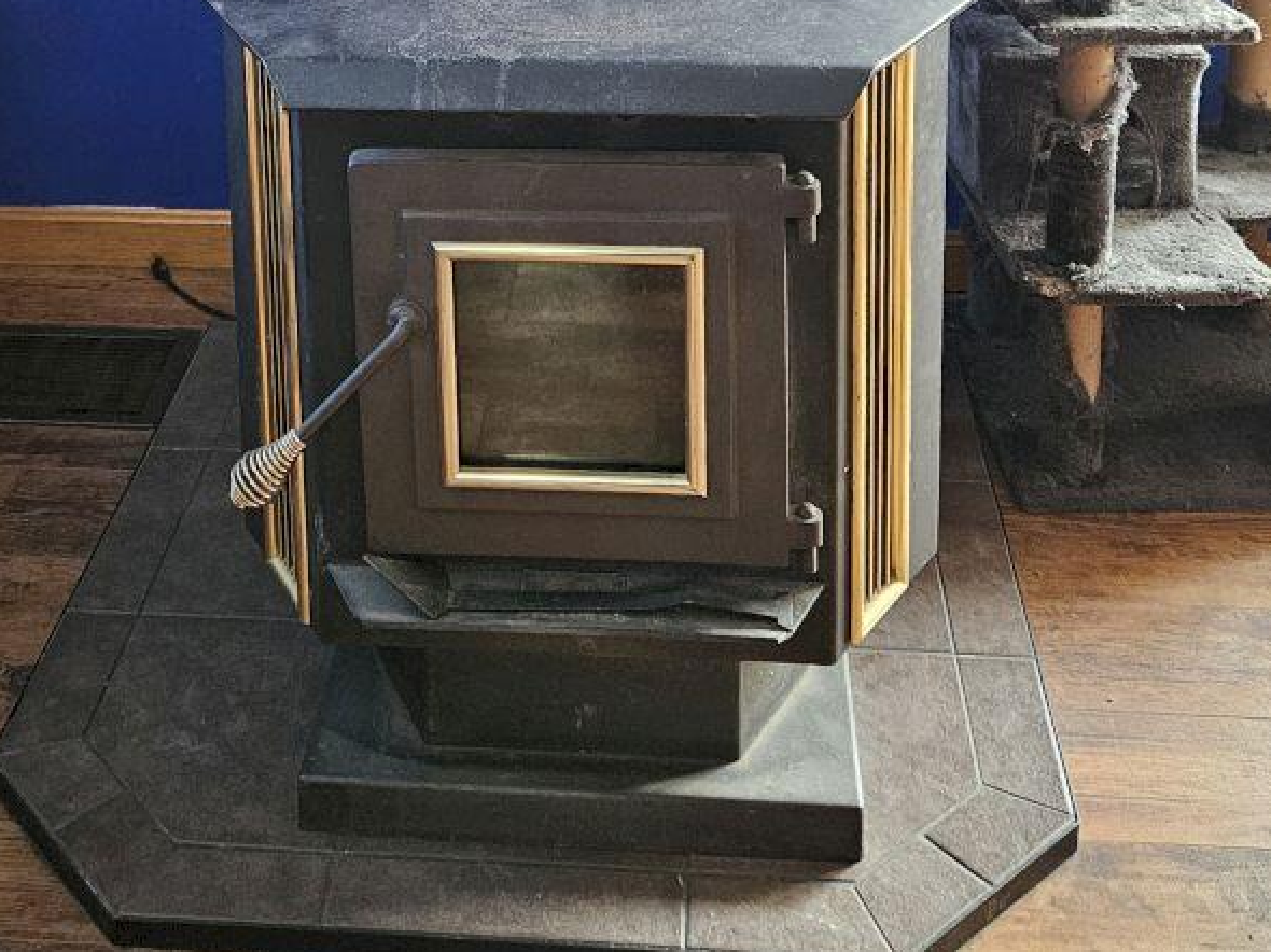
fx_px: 1909
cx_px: 554
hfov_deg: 36.8
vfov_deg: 24.7
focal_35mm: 52
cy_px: -253
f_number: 1.8
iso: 640
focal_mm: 5.4
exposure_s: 1/24
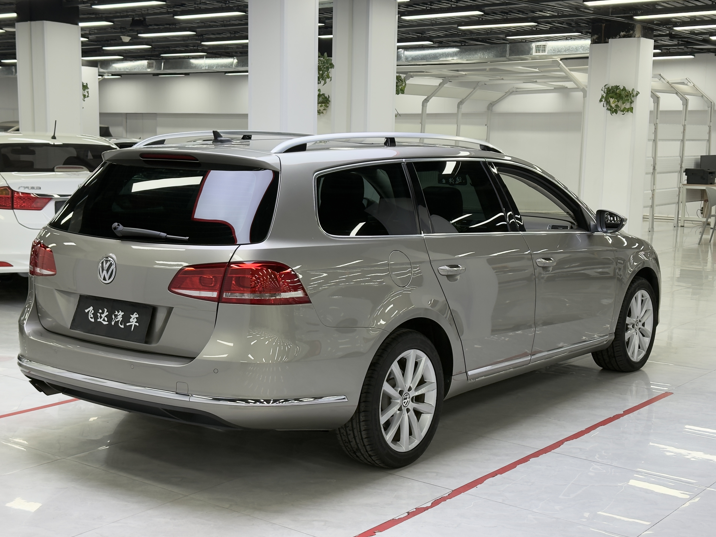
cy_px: 279
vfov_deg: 28.6
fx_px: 1055
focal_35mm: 51
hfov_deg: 37.5
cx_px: 337
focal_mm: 6.76
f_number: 1.78
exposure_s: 1/100
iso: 64
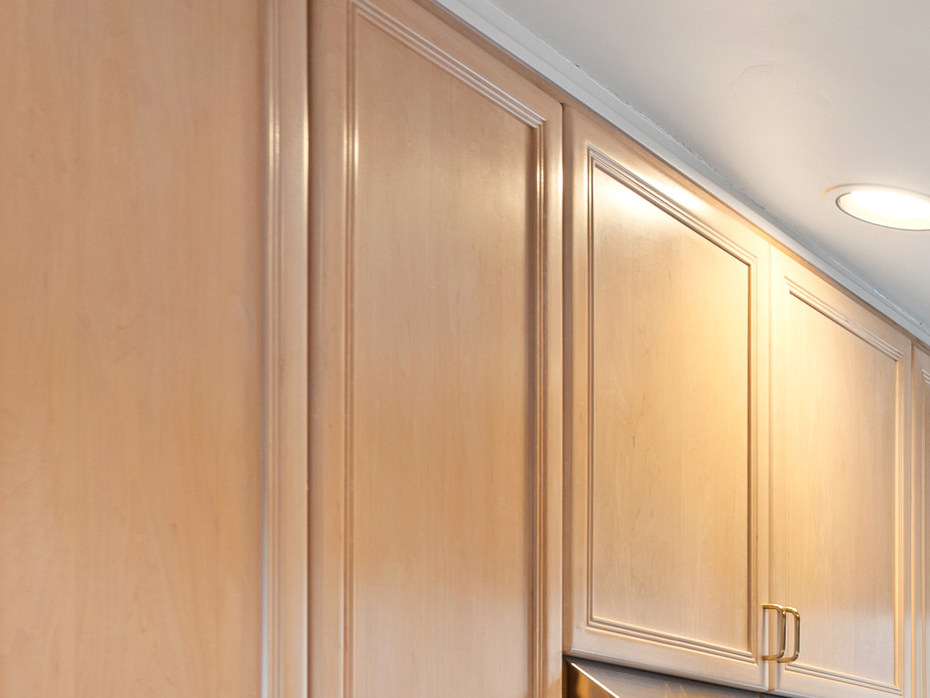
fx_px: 1746
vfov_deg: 20.7
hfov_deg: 19.8
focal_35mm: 65
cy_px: 889
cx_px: 1757
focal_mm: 17
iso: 100
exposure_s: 1.3
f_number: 7.1
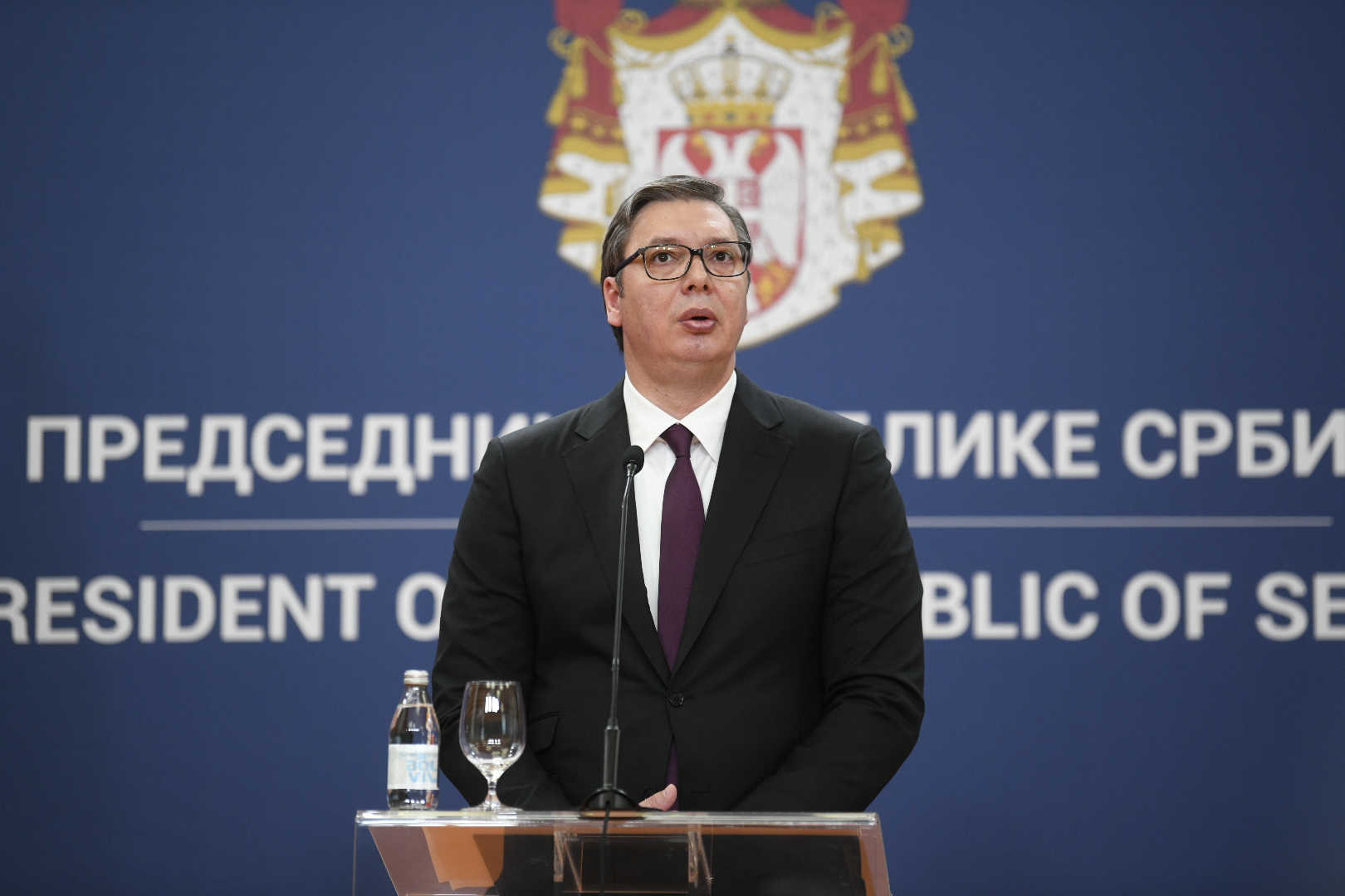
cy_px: 448
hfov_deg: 12.1
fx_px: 6351
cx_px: 672
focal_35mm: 170
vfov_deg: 8.1
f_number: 2.8
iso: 2000
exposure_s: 1/400
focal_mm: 170
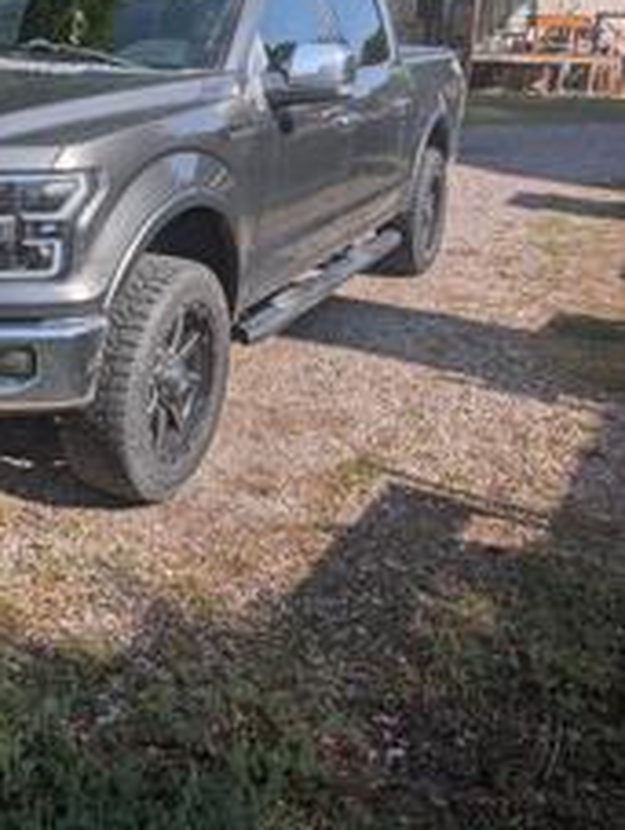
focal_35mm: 40
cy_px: 234
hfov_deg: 34.7
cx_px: 108
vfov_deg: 45.5
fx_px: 960
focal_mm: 6.9
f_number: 1.68
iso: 19
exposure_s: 1/999
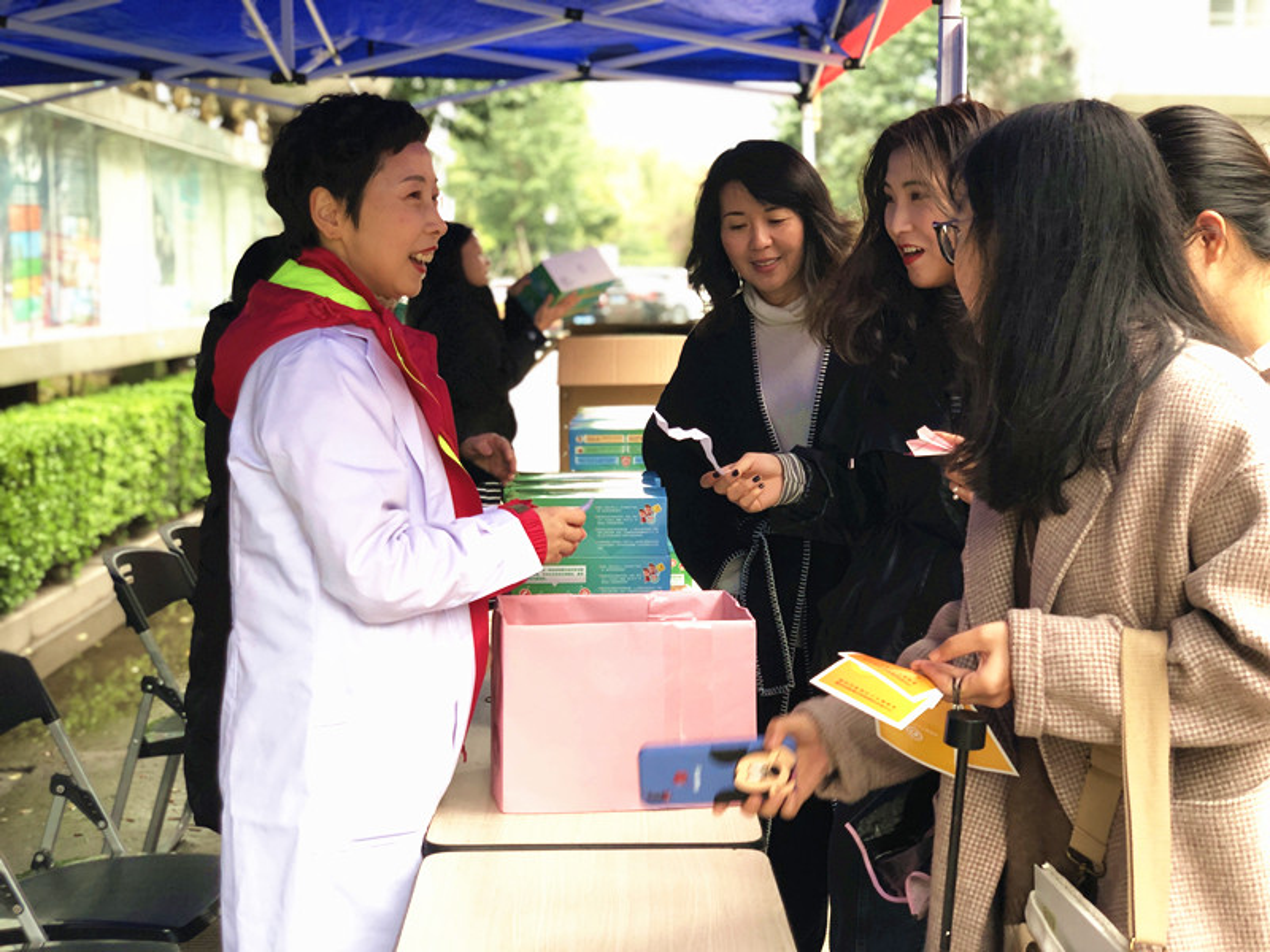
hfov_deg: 36.8
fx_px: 1908
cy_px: 476
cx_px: 635
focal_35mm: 52
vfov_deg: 28.0
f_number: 2.4
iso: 64
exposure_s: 1/60
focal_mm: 6
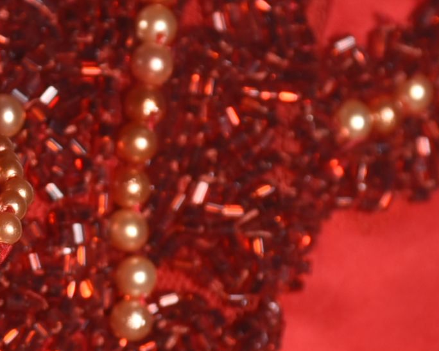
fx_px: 6404
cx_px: -103
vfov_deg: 3.1
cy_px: 446
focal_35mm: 493
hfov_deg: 3.9
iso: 200
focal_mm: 80
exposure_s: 1/125
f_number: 11
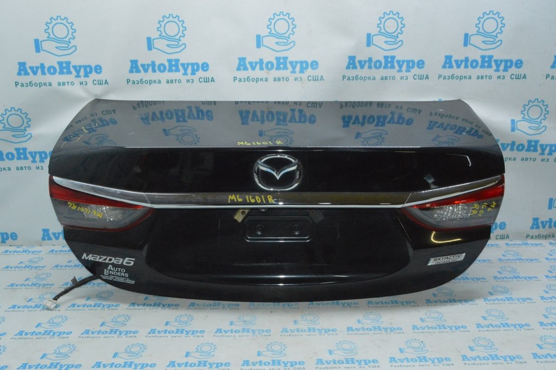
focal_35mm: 32
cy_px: 185
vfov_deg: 41.6
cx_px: 278
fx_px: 486
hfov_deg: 59.5
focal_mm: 21
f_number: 16
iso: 3600
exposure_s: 1/50
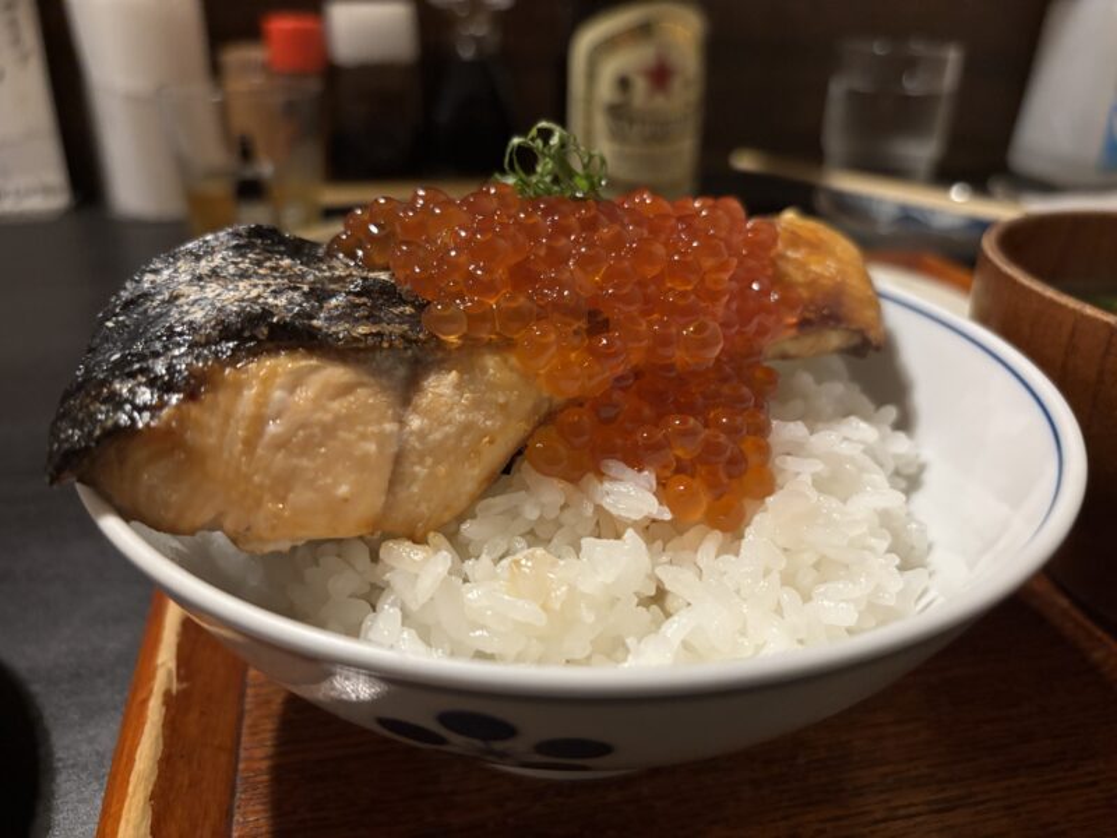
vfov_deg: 53.1
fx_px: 839
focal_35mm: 26
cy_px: 419
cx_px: 558
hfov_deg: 67.3
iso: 500
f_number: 1.6
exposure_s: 1/33
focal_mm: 5.96
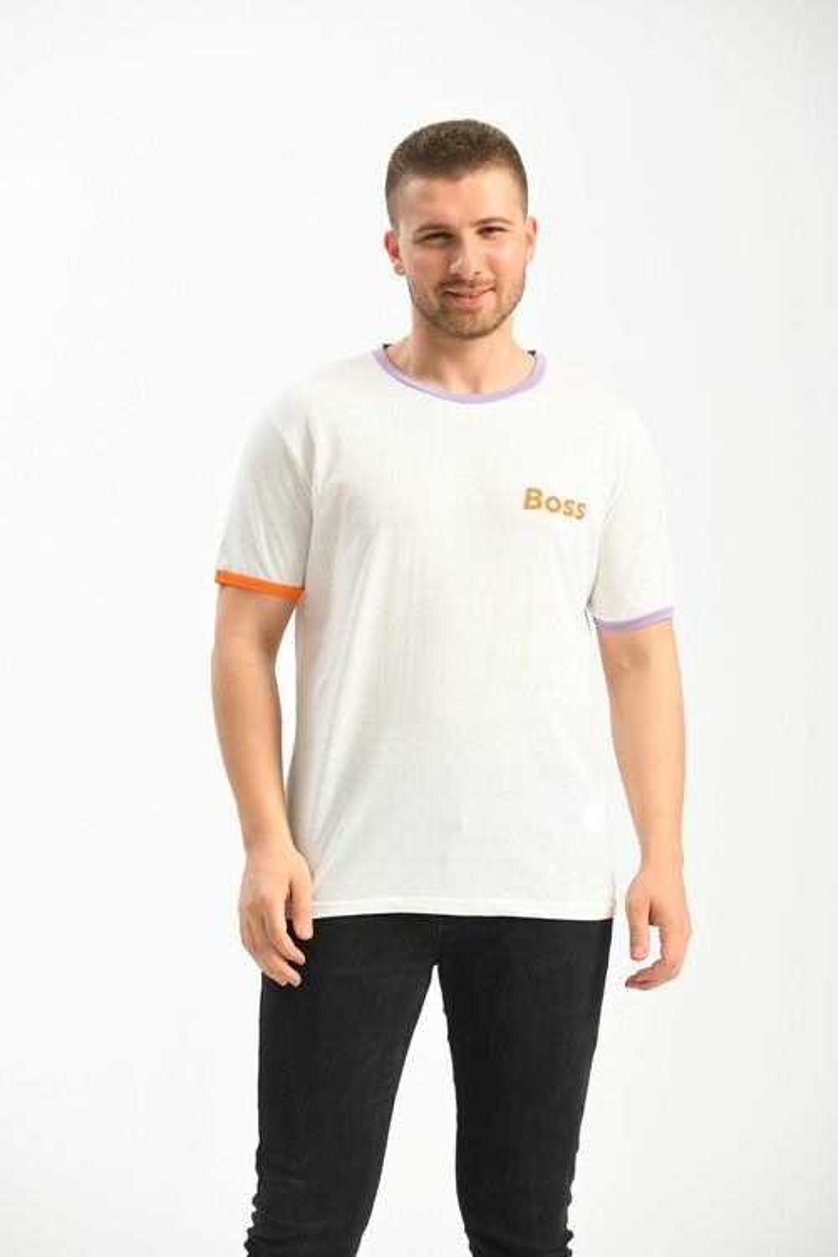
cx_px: 419
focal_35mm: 125
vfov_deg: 16.4
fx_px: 4364
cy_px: 628
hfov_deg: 11.0
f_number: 5.6
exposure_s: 1/160
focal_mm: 125
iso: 100
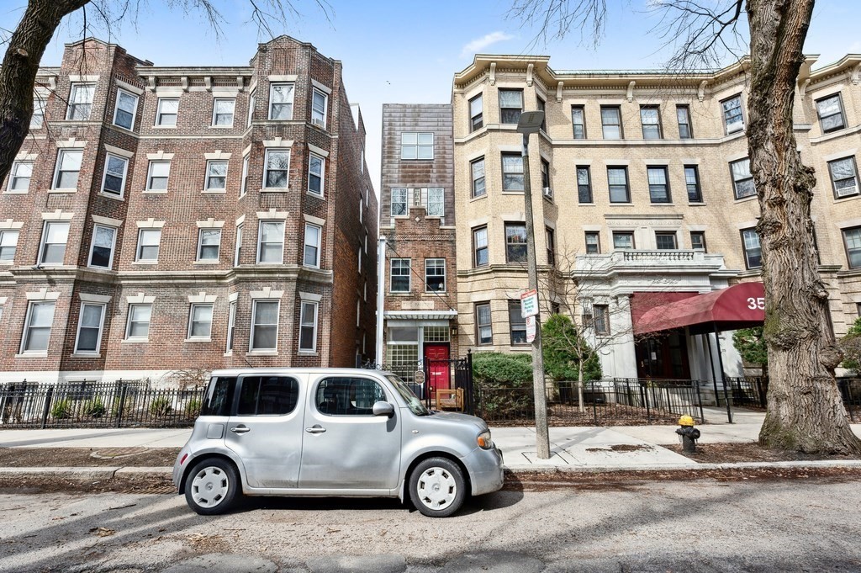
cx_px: 430
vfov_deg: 75.4
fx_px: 370
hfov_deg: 98.6
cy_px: 286
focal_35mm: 16
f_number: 8
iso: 100
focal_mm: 15.5
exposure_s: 1/125
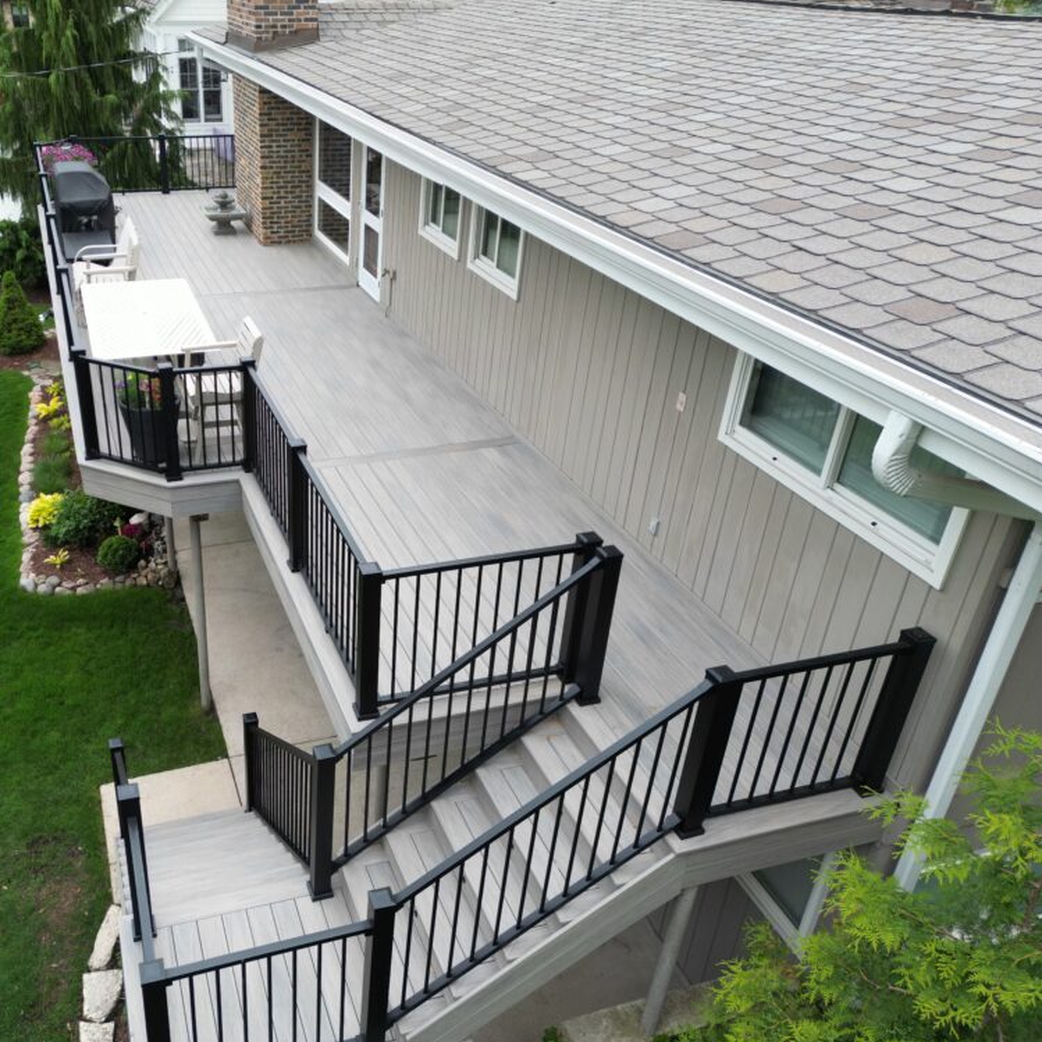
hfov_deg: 54.3
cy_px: 512
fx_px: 988
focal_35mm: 29
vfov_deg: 55.6
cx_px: 334
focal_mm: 6.72
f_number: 1.7
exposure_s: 1/160
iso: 100
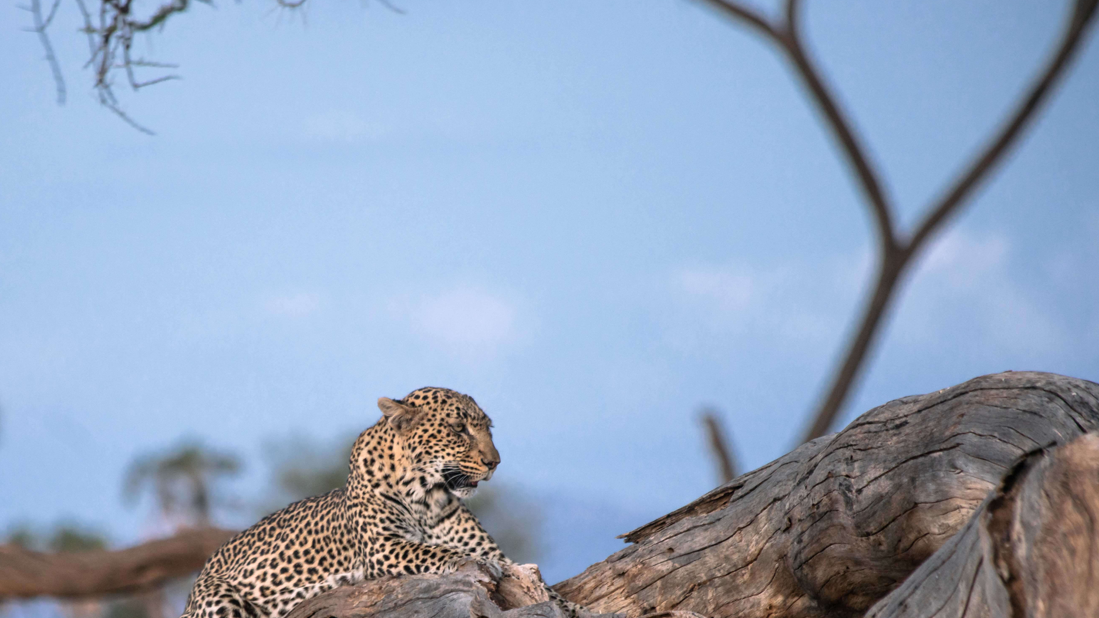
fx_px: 12094
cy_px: 491
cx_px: 344
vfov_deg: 2.9
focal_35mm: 415
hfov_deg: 5.2
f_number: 5.6
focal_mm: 260
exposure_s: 1/13
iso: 640
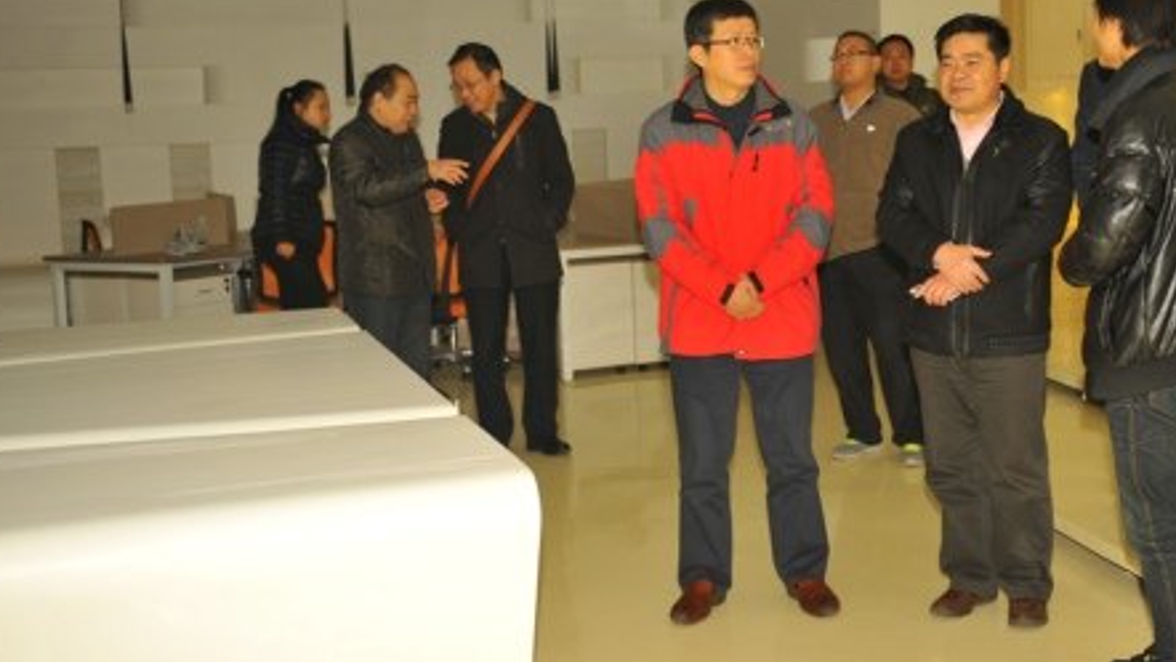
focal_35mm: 54
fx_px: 1684
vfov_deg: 22.2
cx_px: 758
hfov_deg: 38.2
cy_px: 262
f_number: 2.8
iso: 250
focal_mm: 38
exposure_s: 1/60
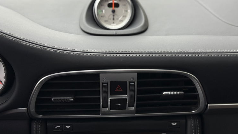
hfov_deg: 38.5
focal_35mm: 54
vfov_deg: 22.2
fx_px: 341
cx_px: 116
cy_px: 51
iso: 64
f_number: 1.78
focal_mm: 6.76
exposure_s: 1/120
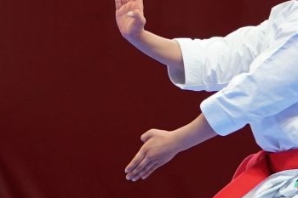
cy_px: 21
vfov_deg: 2.5
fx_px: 4600
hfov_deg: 3.7
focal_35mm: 556
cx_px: 158
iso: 2000
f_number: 4
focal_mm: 108
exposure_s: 1/500
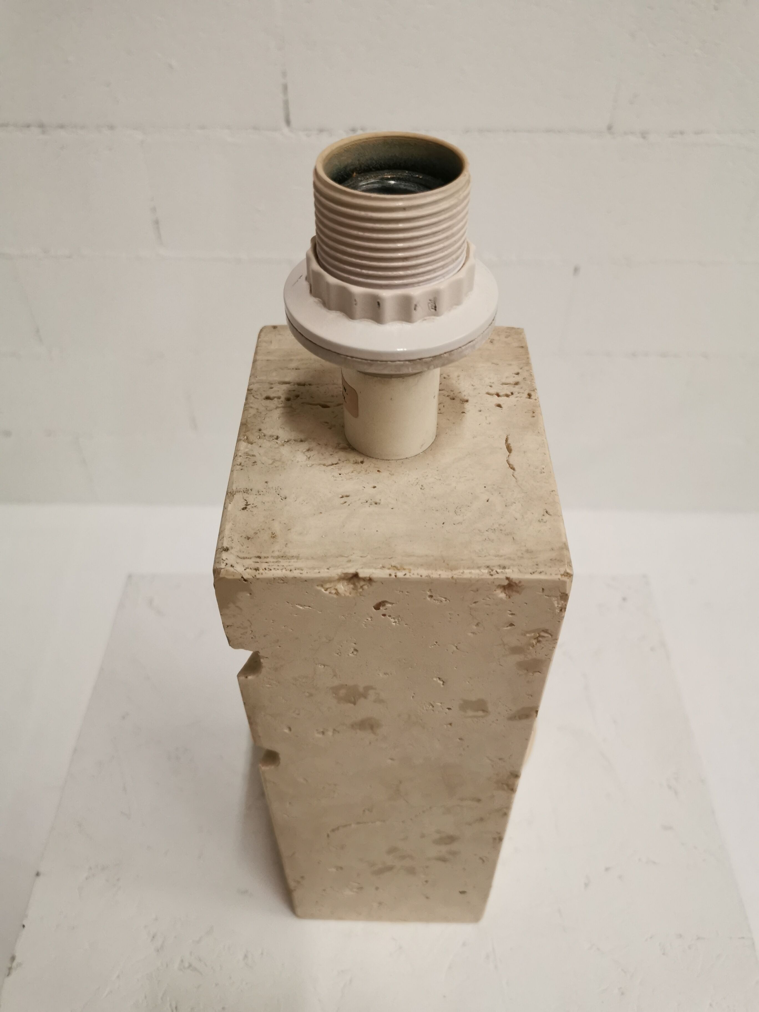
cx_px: 380
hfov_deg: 51.4
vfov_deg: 65.3
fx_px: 789
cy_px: 506
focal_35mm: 27
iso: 250
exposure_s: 1/50
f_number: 1.8
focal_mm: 5.58
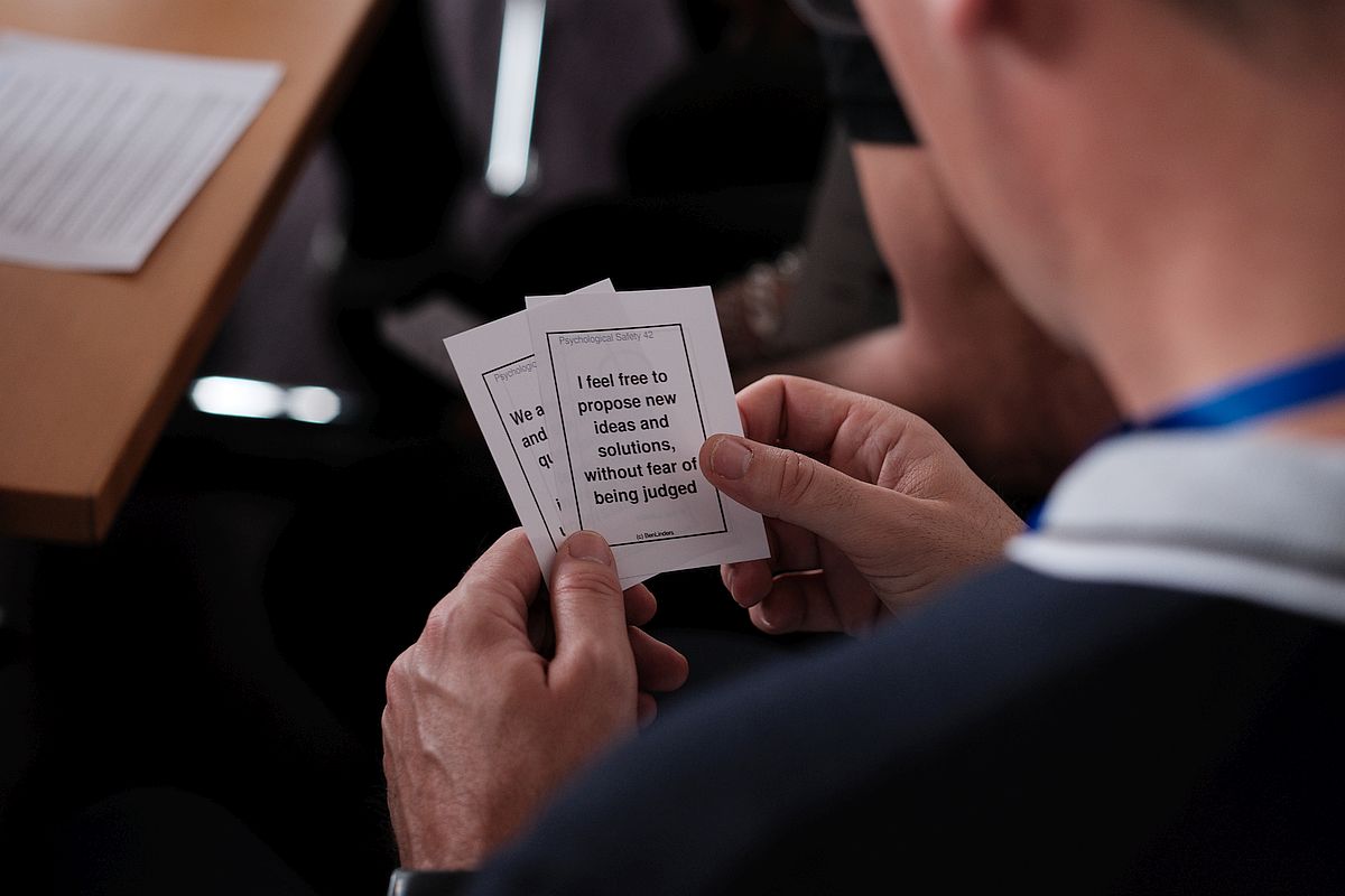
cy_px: 448
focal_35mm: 84
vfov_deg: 16.3
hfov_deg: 24.2
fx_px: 3138
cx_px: 672
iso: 1000
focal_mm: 56
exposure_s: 1/125
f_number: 2.8
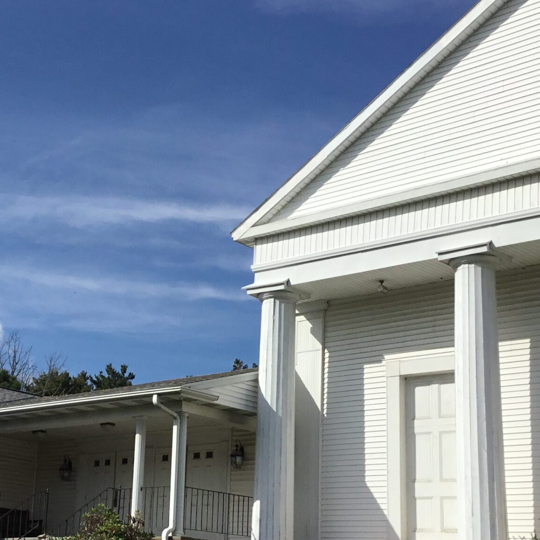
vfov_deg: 28.1
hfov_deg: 27.9
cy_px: 317
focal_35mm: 61
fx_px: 1077
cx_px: 164
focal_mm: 3.3
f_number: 2.4
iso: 25
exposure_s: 1/3135
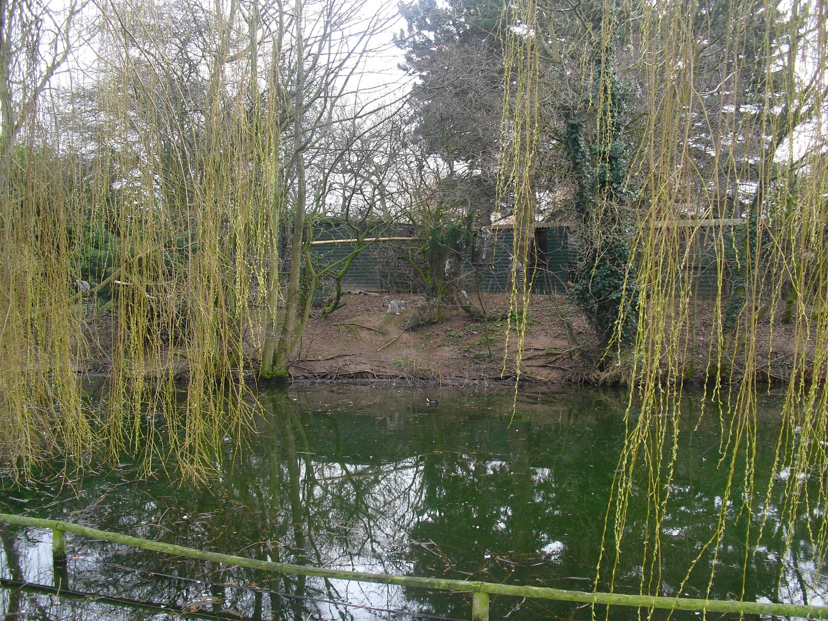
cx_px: 414
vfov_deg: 39.7
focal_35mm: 36
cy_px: 310
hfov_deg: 51.4
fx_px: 861
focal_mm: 6.3
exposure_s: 1/80
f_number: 3.1
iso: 100
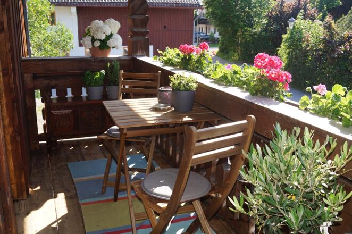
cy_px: 117
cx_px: 176
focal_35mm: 36
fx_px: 352
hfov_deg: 53.2
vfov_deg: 36.8
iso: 100
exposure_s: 1/80
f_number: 6.3
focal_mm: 24
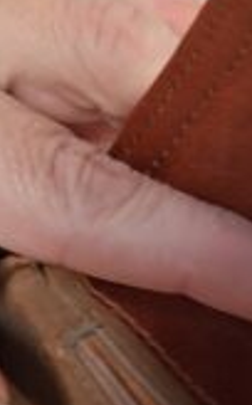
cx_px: 341
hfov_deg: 10.7
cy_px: 326
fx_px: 1312
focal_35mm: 119
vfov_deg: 17.4
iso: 200
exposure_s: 1/30
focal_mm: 5.54
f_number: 1.8
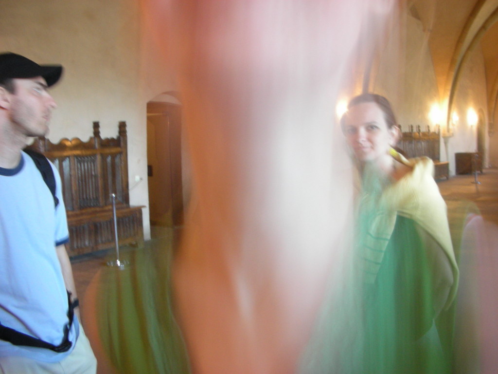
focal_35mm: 35
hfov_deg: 52.6
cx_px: 249
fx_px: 504
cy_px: 187
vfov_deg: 40.7
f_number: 3
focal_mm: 5.8
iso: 172
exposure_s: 1/3.9
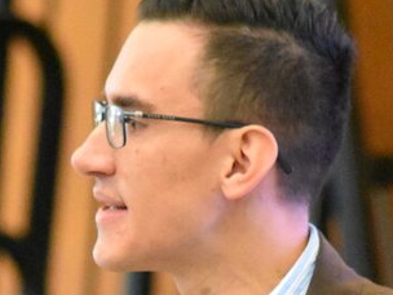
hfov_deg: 1.6
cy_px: 399
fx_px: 14203
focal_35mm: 1251
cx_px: 34
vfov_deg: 1.2
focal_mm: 220
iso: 10000
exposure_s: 1/250
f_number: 5.3
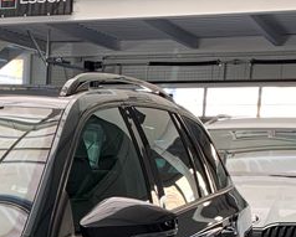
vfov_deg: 13.4
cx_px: -142
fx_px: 956
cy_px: 349
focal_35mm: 109
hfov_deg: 16.2
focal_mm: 4.25
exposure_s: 1/118
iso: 100
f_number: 1.8
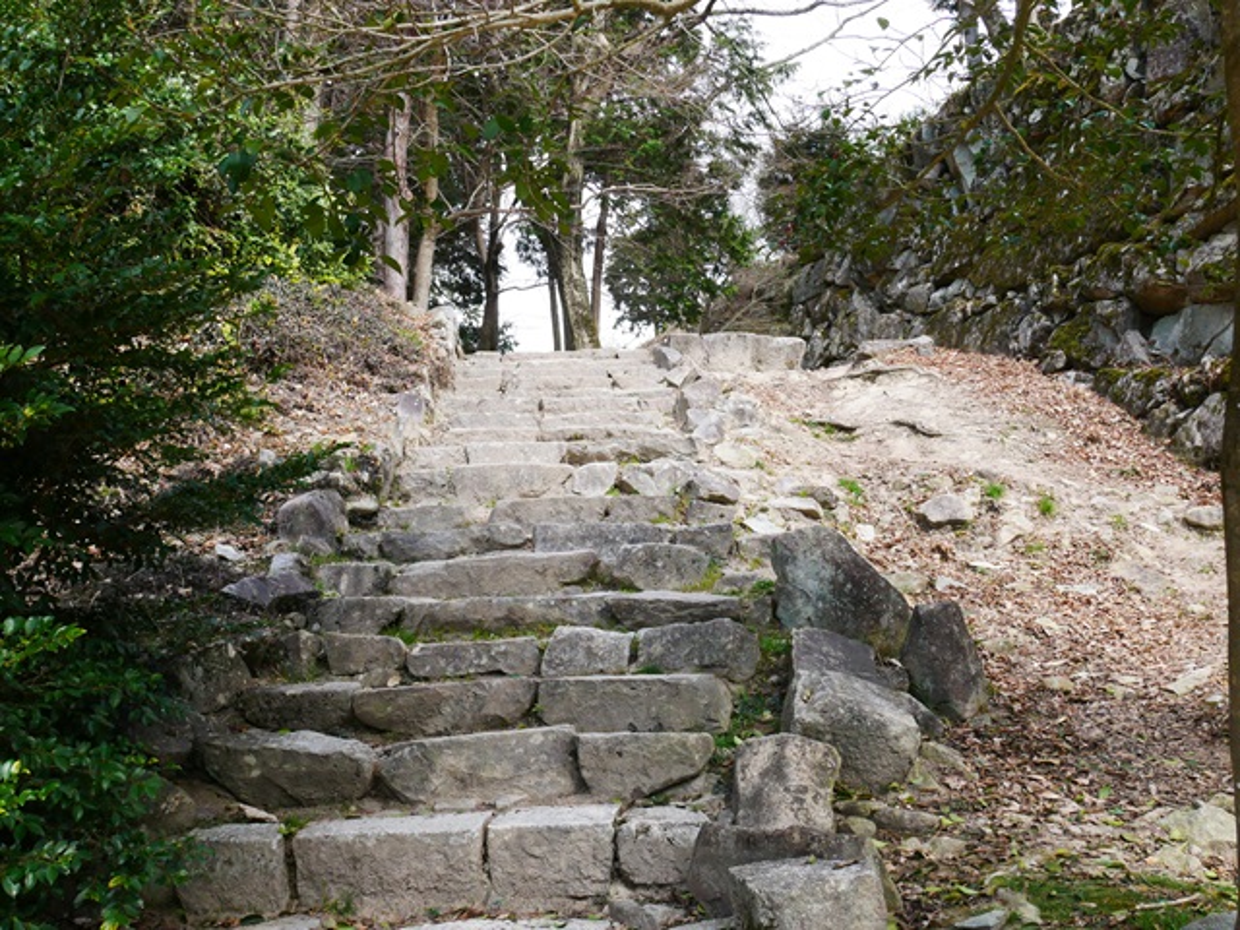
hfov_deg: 51.4
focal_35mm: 36
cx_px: 620
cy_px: 465
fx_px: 1290
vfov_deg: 39.7
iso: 800
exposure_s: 1/400
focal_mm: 18
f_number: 8
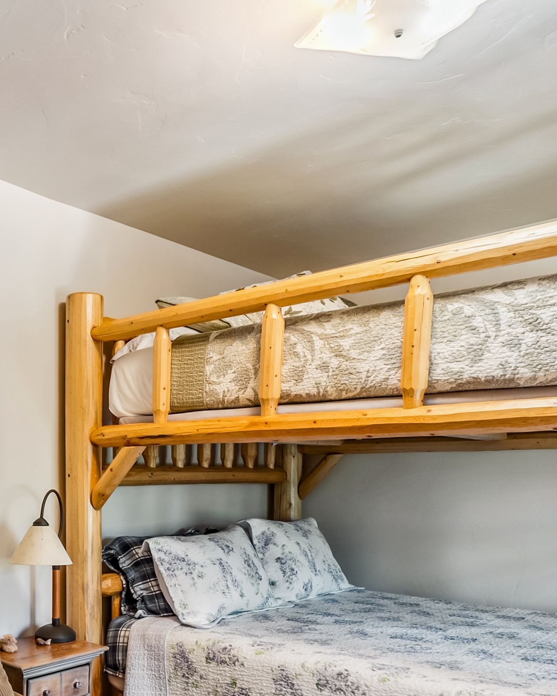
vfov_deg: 53.8
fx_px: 659
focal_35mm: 32
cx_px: 82
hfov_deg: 42.8
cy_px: 499
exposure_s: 1/10
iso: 640
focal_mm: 14
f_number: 7.1
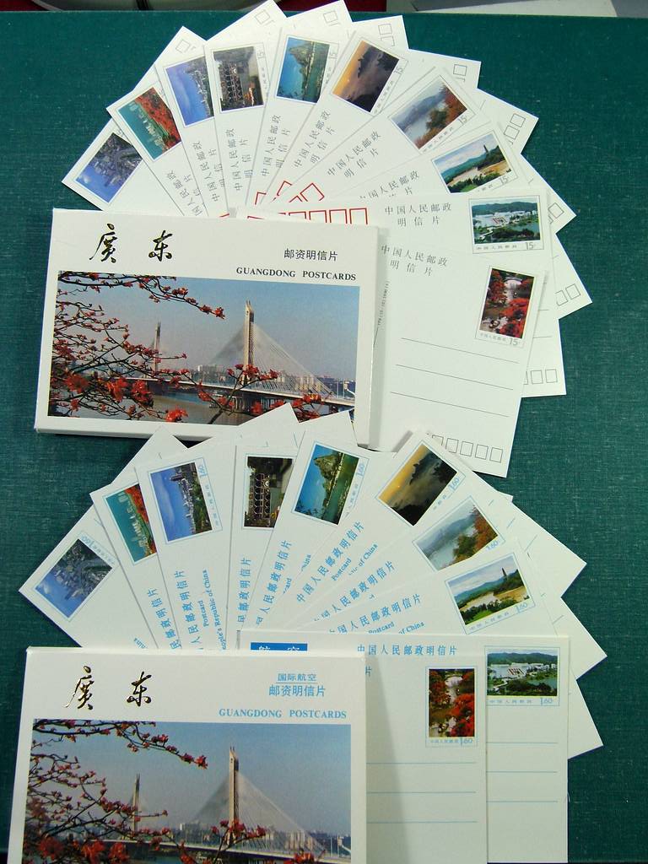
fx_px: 699
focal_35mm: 28
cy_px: 432
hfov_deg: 49.7
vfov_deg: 63.4
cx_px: 324
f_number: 4
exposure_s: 1/125
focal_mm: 5.1
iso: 100
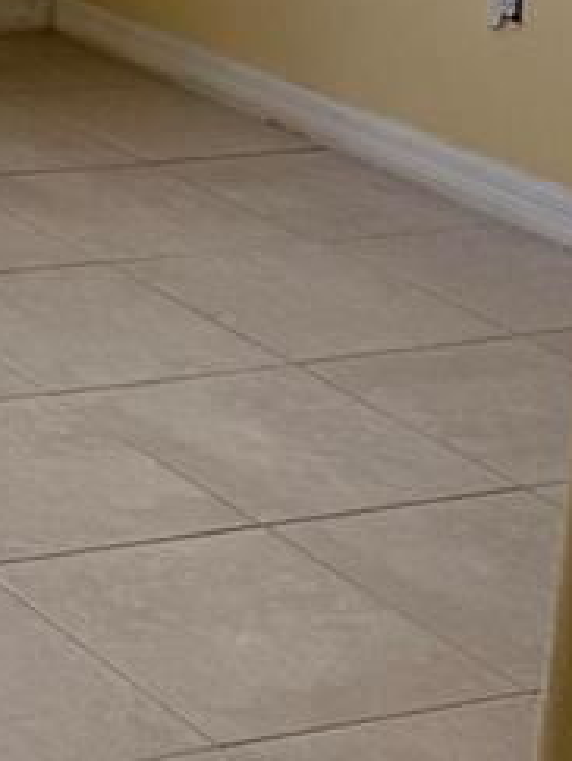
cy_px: -245
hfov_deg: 10.6
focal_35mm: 119
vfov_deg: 15.7
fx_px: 2617
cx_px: -814
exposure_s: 1/459
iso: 80
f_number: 1.78
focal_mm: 6.76
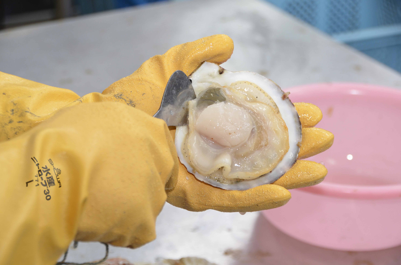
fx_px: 1167
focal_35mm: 105
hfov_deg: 19.5
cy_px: 132
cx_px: 200
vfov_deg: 13.0
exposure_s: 1/160
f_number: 5.6
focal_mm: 70
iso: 800
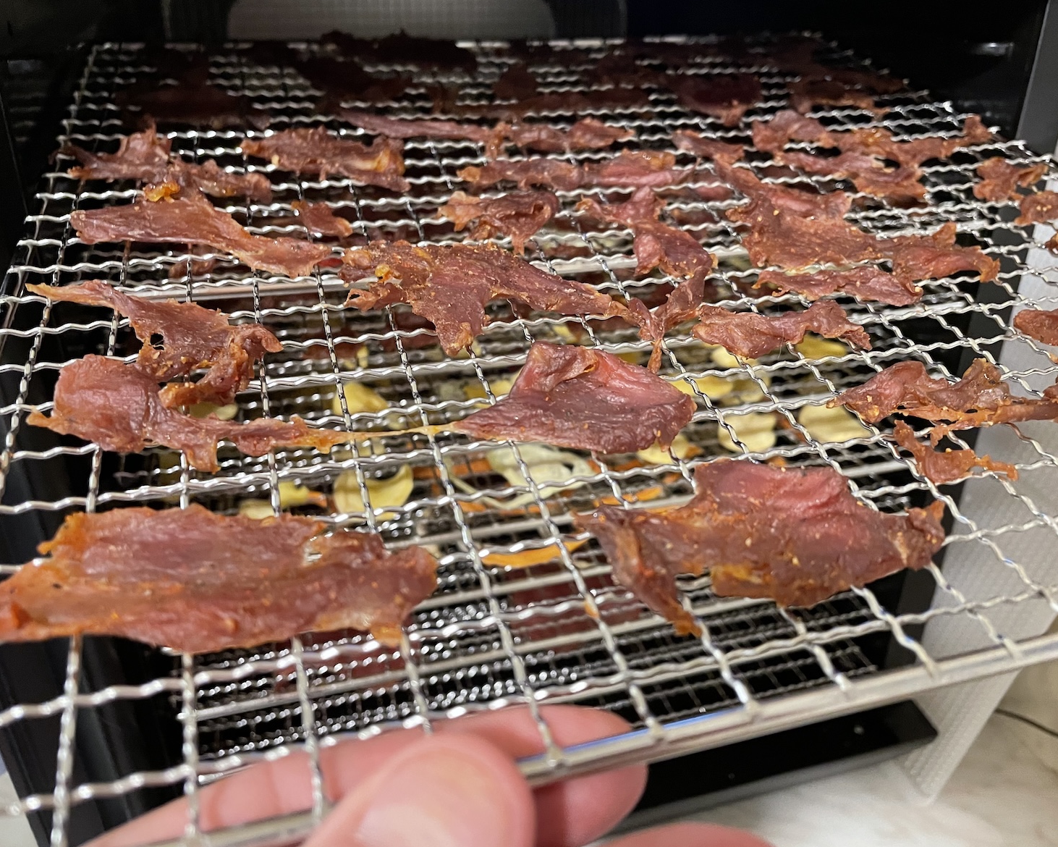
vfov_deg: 51.5
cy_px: 433
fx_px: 877
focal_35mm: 28
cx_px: 560
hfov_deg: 62.2
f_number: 1.6
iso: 400
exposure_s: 1/33
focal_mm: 4.2
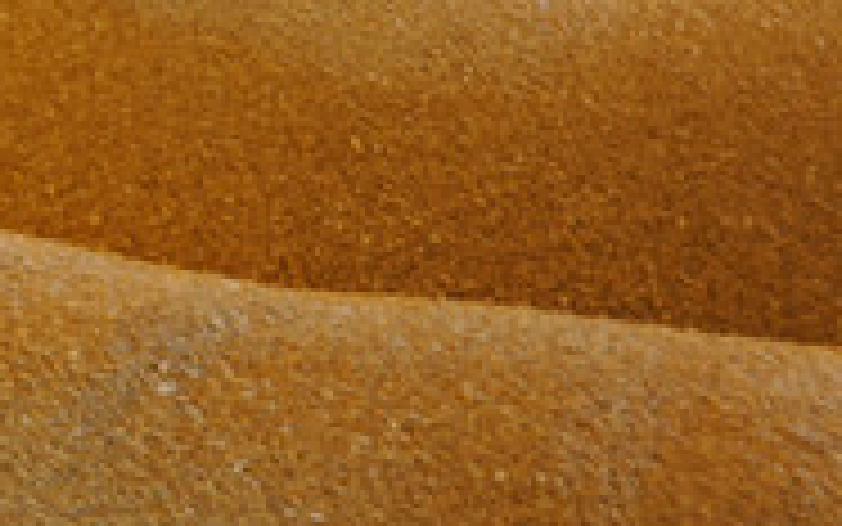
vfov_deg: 9.4
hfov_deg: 14.7
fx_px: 3122
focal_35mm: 136
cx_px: -266
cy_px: -276
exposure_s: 1/10
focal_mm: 26
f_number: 4
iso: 800
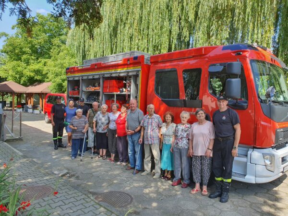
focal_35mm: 26
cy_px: 108
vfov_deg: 53.1
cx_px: 144
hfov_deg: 67.3
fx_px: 216
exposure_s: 1/298
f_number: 2.4
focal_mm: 4.3
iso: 50
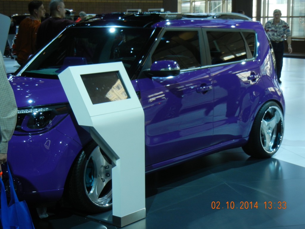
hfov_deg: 28.6
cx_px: 152
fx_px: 599
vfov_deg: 21.6
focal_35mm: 68
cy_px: 114
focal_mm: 12.2
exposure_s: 1/70.3
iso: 213
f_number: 4.1
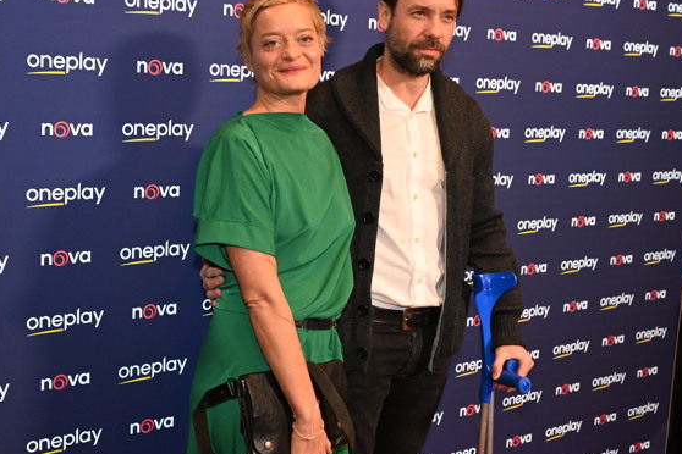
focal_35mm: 47
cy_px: 216
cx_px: 280
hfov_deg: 41.8
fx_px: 890
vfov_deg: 28.6
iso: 2500
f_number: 5
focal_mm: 38
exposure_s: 1/250
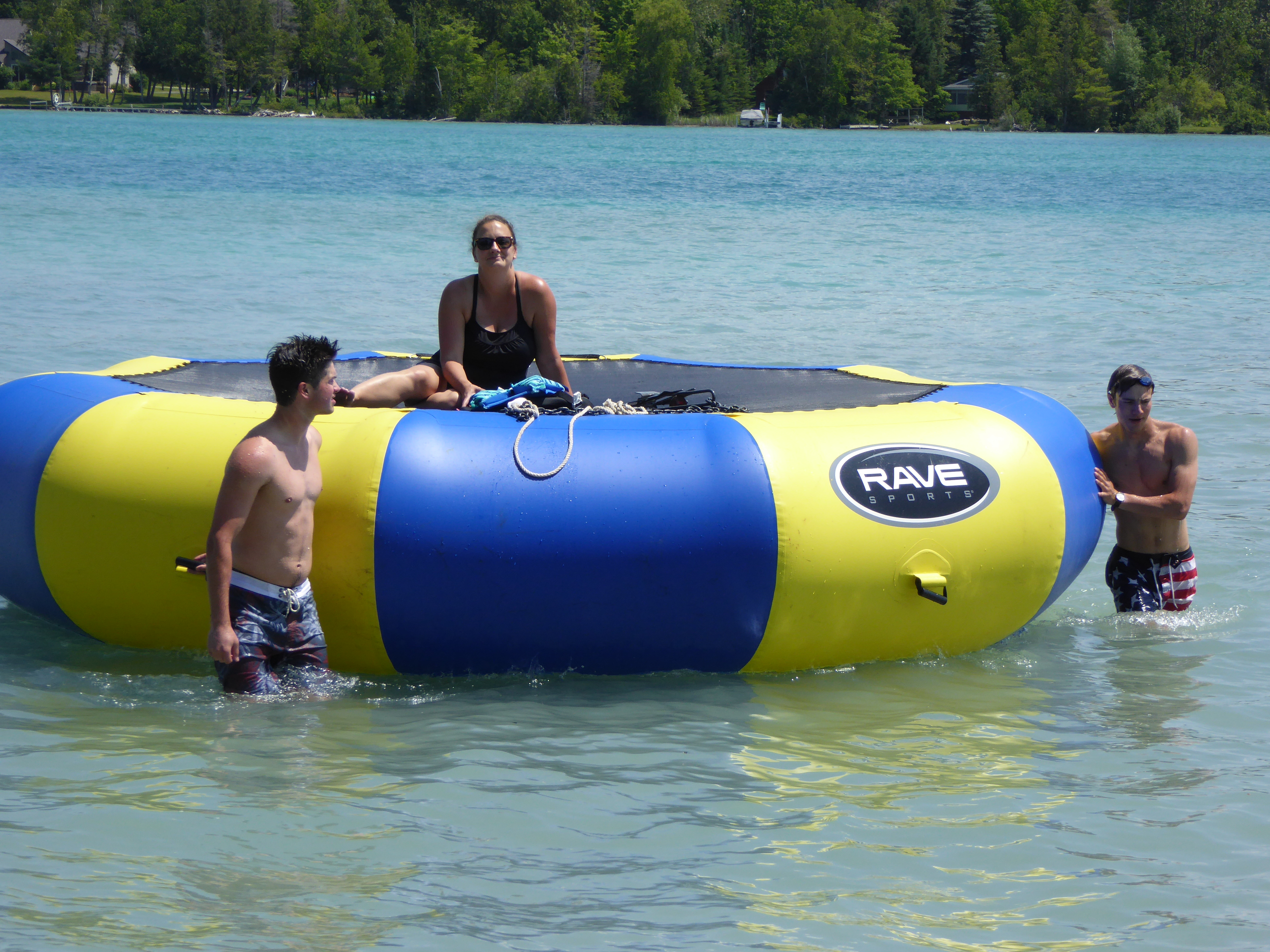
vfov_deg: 11.7
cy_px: 476
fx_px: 4659
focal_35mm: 127
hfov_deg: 15.5
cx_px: 635
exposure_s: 1/500
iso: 100
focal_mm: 20.6
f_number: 5.1
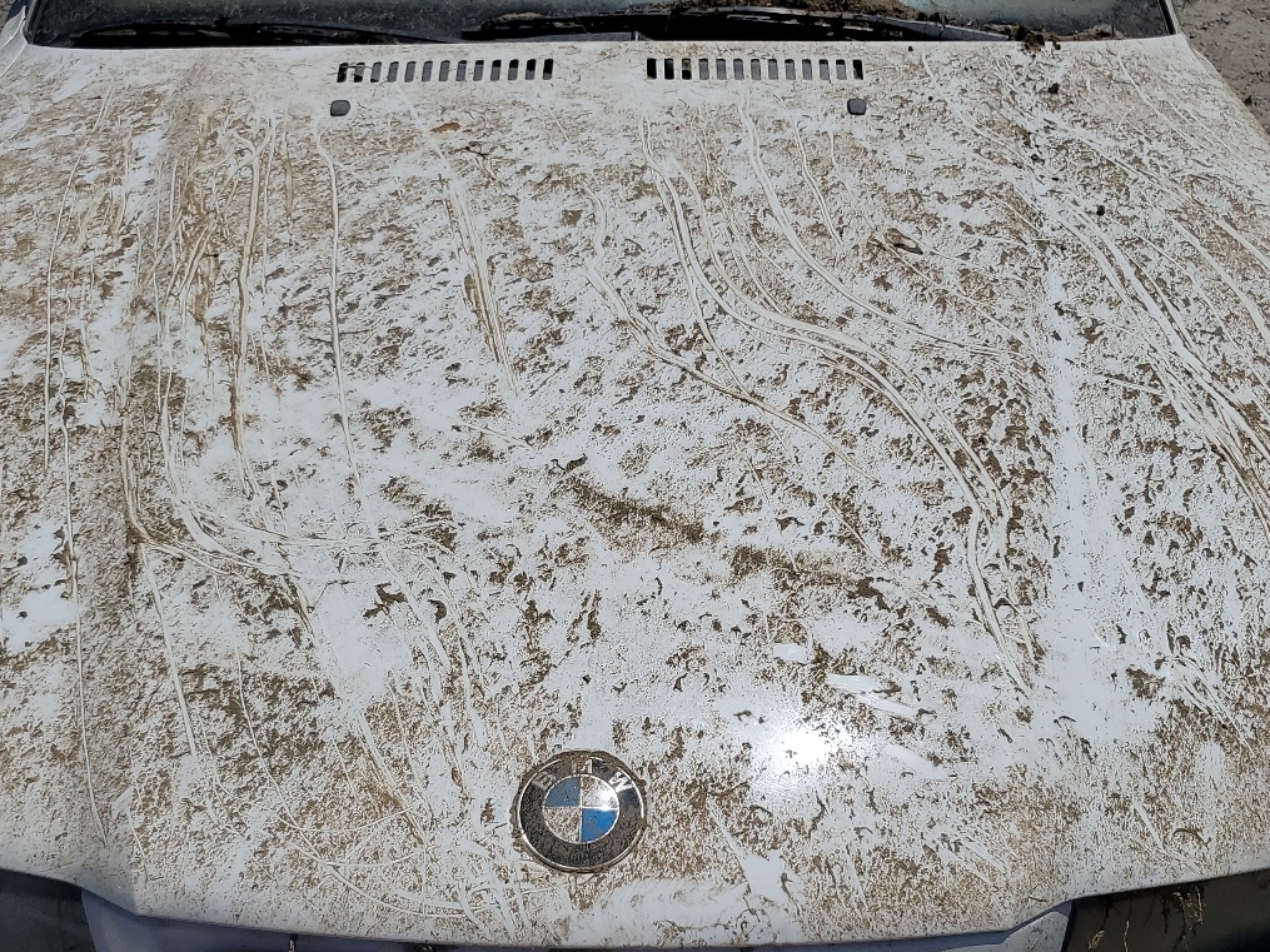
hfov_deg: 45.8
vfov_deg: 34.5
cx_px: 617
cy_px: 688
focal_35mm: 41
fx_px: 1504
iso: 51
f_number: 1.5
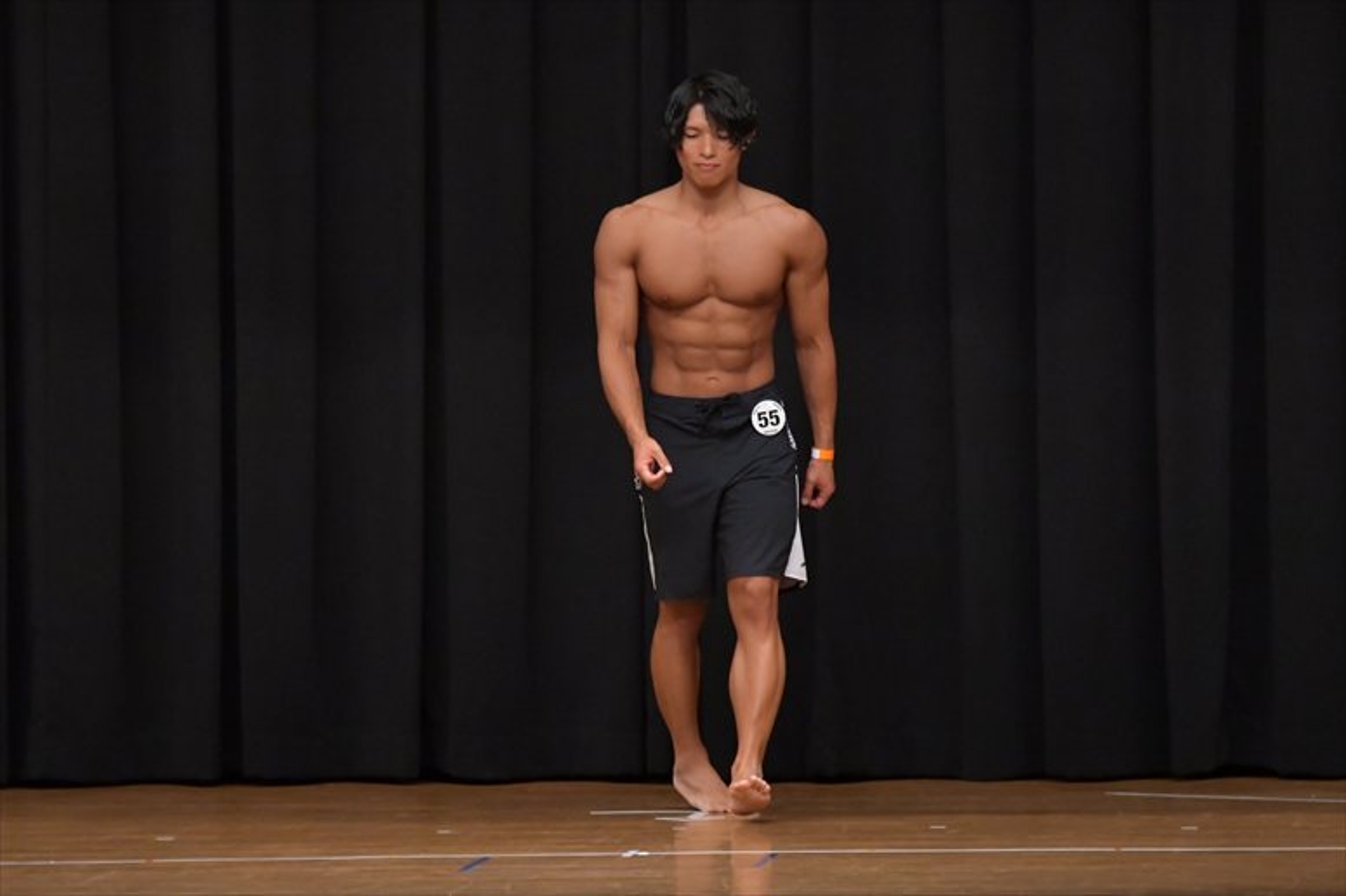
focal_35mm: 270
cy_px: 448
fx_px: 10090
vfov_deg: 5.1
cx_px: 673
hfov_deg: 7.6
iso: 6400
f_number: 5.6
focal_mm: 180
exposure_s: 1/400
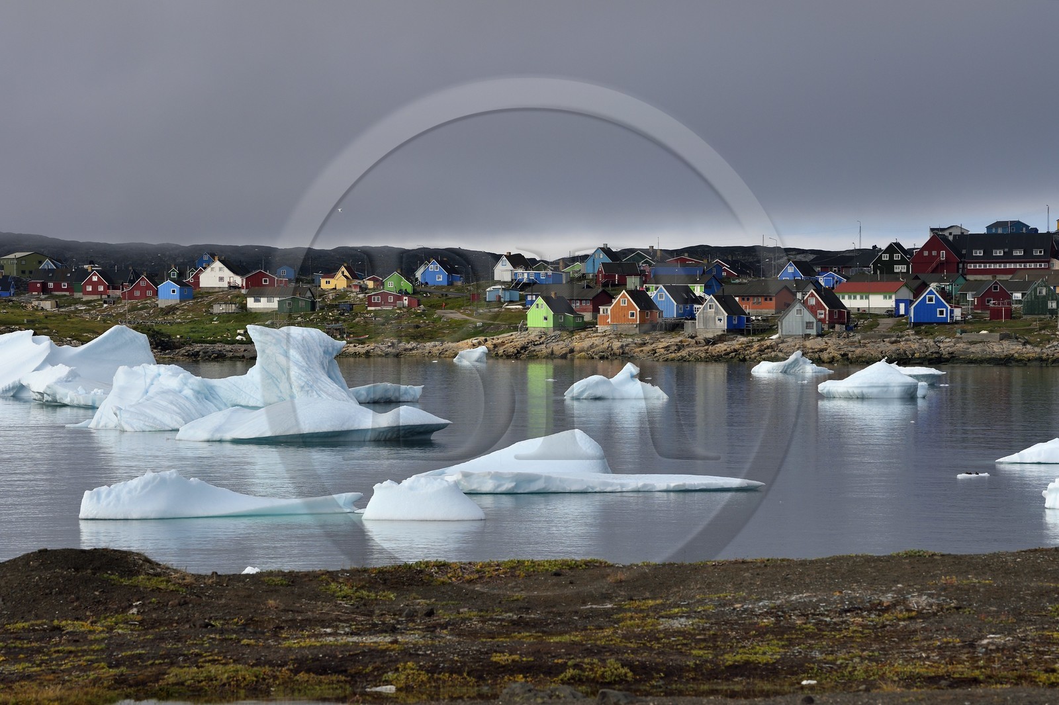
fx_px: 5880
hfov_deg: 10.3
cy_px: 352
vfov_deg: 6.9
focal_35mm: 200
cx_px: 530
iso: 200
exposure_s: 1/400
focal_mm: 200
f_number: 10
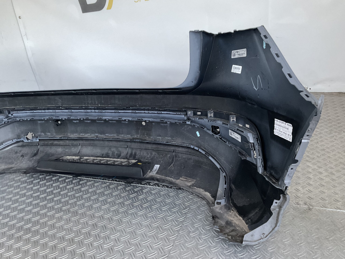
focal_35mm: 29
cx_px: 172
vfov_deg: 48.2
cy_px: 130
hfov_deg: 61.7
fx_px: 289
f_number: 1.8
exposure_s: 1/50
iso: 125
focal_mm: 3
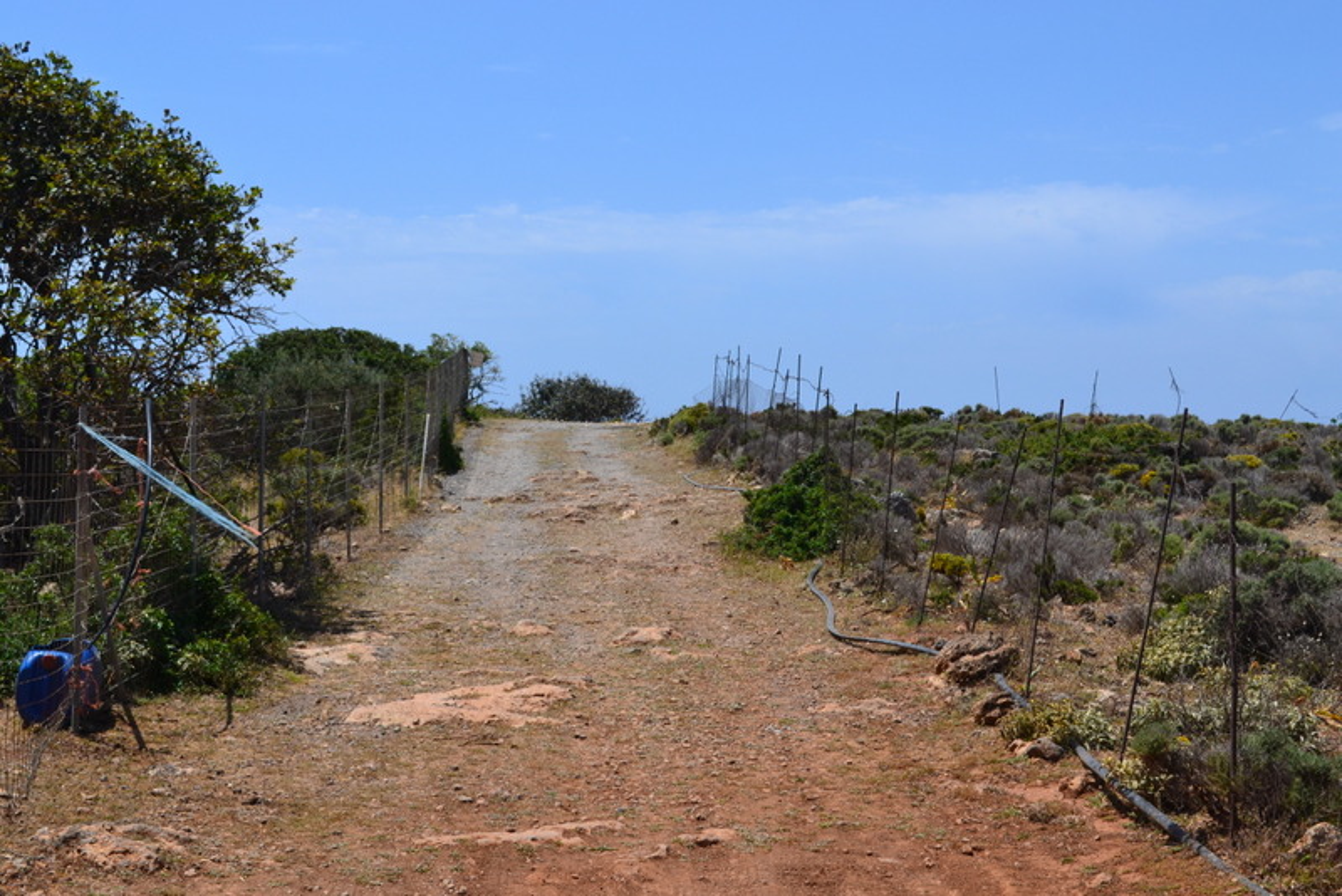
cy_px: 448
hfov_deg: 36.9
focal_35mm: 54
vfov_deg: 25.1
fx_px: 2014
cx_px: 671
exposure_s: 1/500
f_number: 11
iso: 360
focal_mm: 36
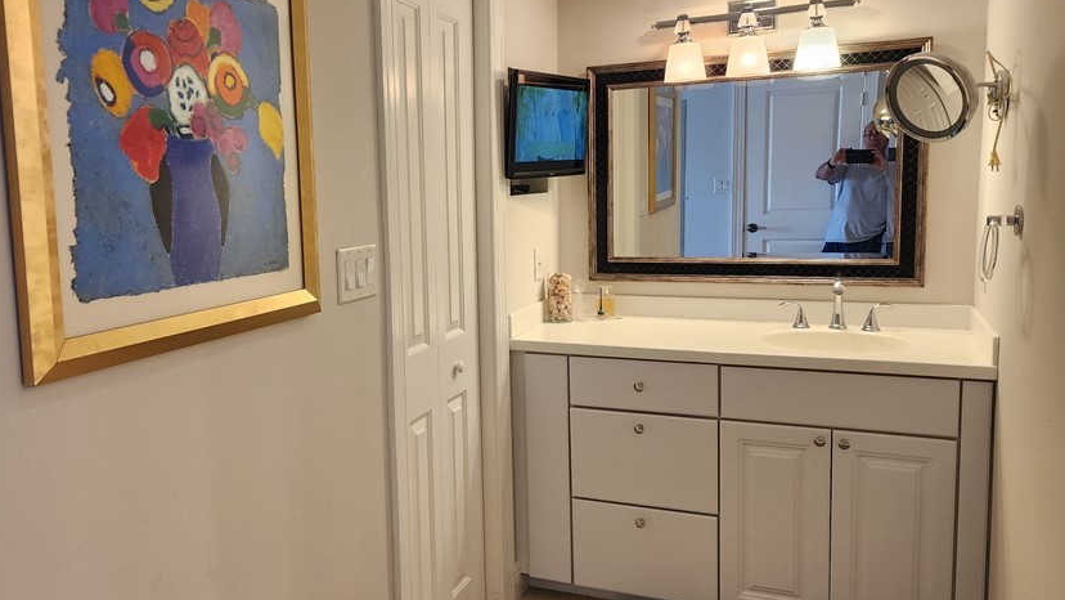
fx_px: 876
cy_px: 273
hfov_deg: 62.3
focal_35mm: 31
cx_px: 458
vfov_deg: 37.8
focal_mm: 6.4
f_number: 1.8
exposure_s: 1/120
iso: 200
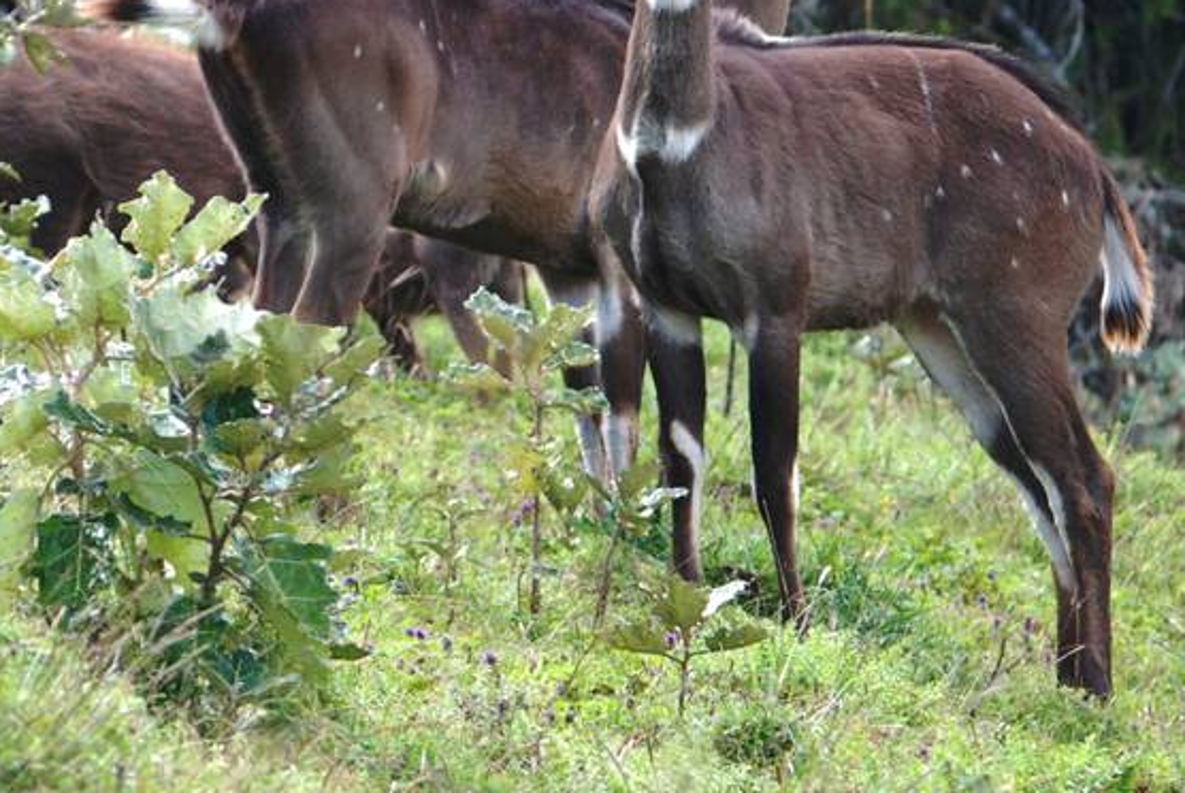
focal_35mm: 648
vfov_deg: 2.1
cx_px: -382
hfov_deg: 3.2
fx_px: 21352
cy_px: -231
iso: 400
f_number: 5
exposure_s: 1/125
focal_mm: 150
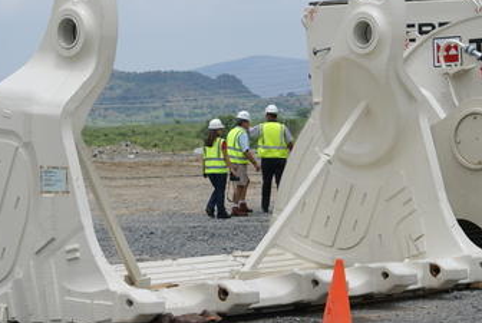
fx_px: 2346
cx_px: 128
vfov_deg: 7.9
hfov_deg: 11.7
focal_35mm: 175
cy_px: 101
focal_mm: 70
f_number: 9
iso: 100
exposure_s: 1/320
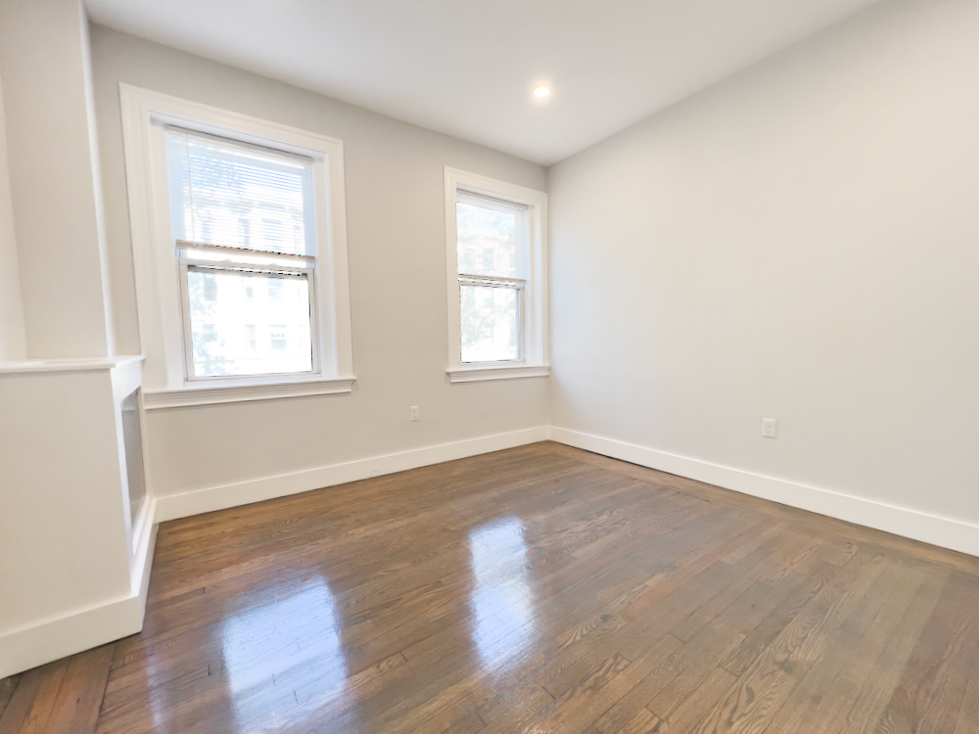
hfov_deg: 106.2
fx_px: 368
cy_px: 367
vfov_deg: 89.9
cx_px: 490
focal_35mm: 13
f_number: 1.8
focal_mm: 1.57
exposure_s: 1/122
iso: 125
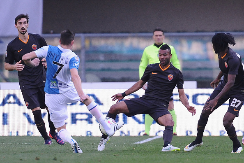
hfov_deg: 4.1
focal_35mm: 500
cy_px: 82
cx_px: 122
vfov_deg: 2.7
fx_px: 3389
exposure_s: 1/2500
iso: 2000
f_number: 5.6
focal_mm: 500
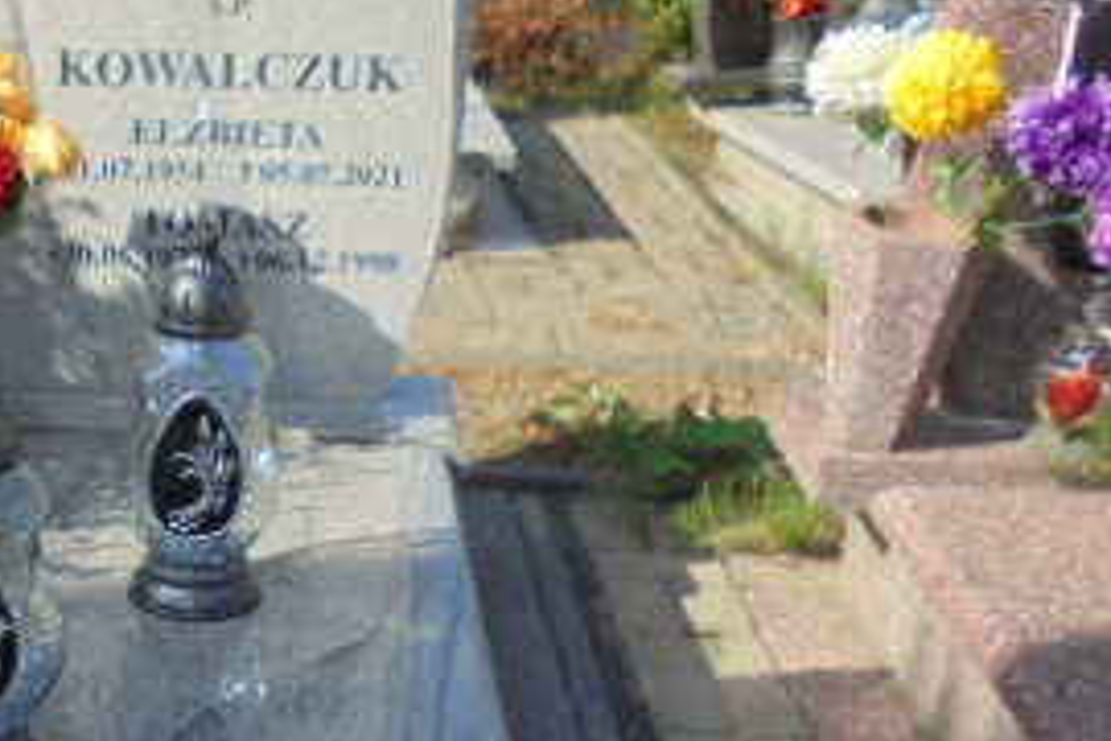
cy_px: 613
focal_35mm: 64
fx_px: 1975
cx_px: 62
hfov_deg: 29.8
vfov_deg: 20.9
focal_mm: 4.6
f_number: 3.5
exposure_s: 1/500
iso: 100
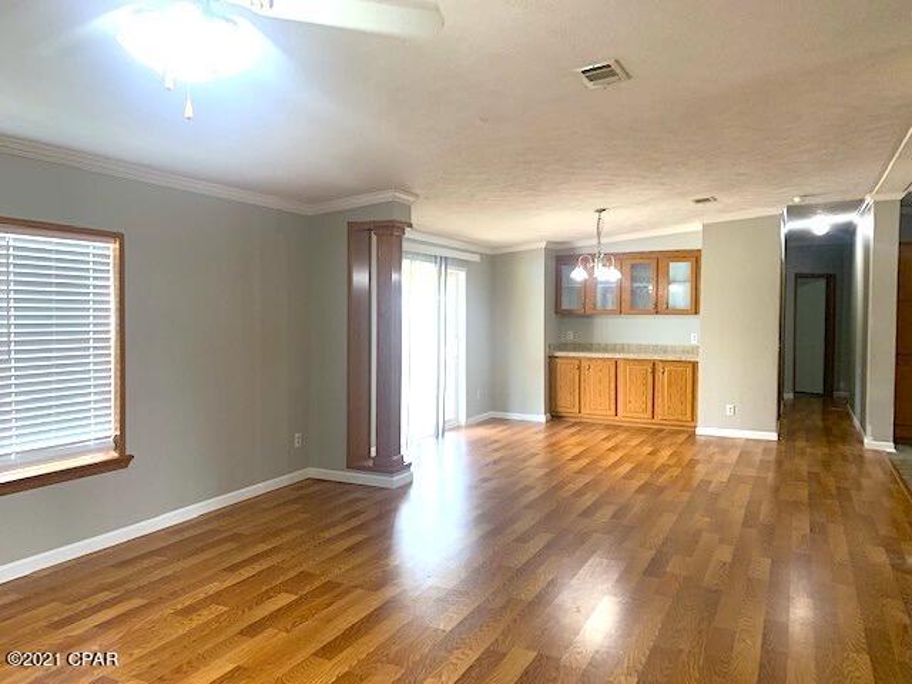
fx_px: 685
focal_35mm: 26
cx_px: 456
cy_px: 342
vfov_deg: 53.1
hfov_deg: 67.3
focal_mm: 4.25
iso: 100
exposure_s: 1/60
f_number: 1.8
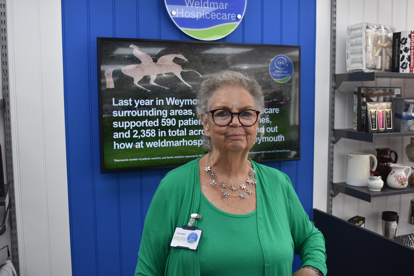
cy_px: 138
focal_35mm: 38
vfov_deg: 35.5
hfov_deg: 51.3
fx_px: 431
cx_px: 207
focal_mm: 25
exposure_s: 1/125
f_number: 5.6
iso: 400
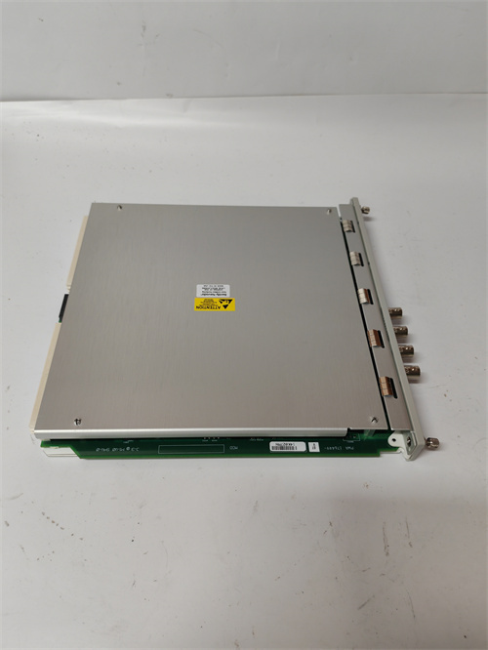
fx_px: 507
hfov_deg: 51.4
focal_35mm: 27
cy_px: 325
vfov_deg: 65.3
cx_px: 244
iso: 640
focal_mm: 6.12
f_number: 1.9
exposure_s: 1/100
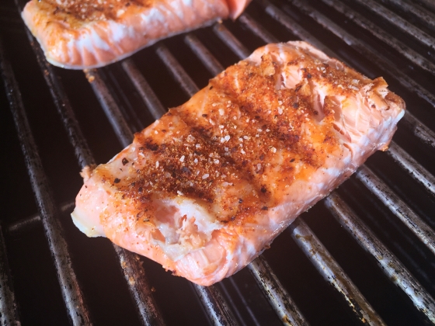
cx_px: 218
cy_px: 163
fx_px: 364
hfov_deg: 61.7
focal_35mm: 29
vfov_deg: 48.2
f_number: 2.2
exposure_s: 1/153
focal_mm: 4.15
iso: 32
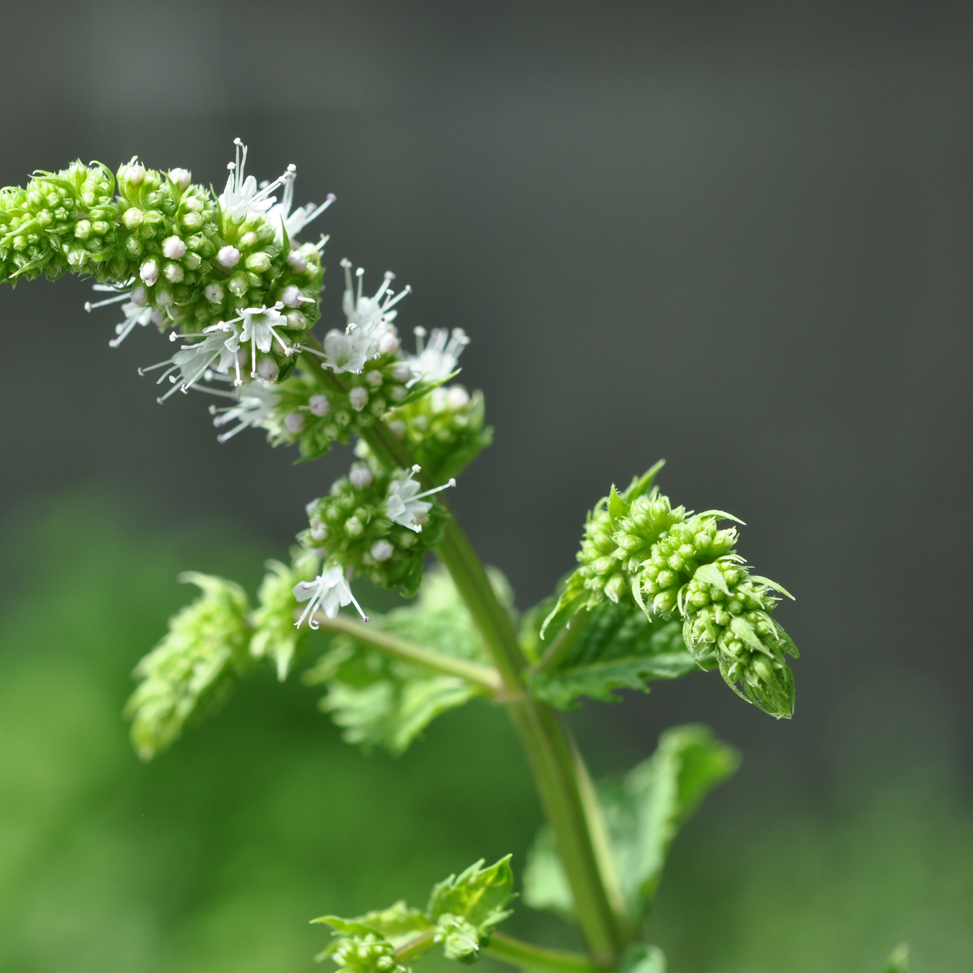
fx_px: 3689
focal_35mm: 116
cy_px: 485
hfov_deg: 15.0
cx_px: 296
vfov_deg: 15.0
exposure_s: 1/200
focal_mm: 60
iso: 200
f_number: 8
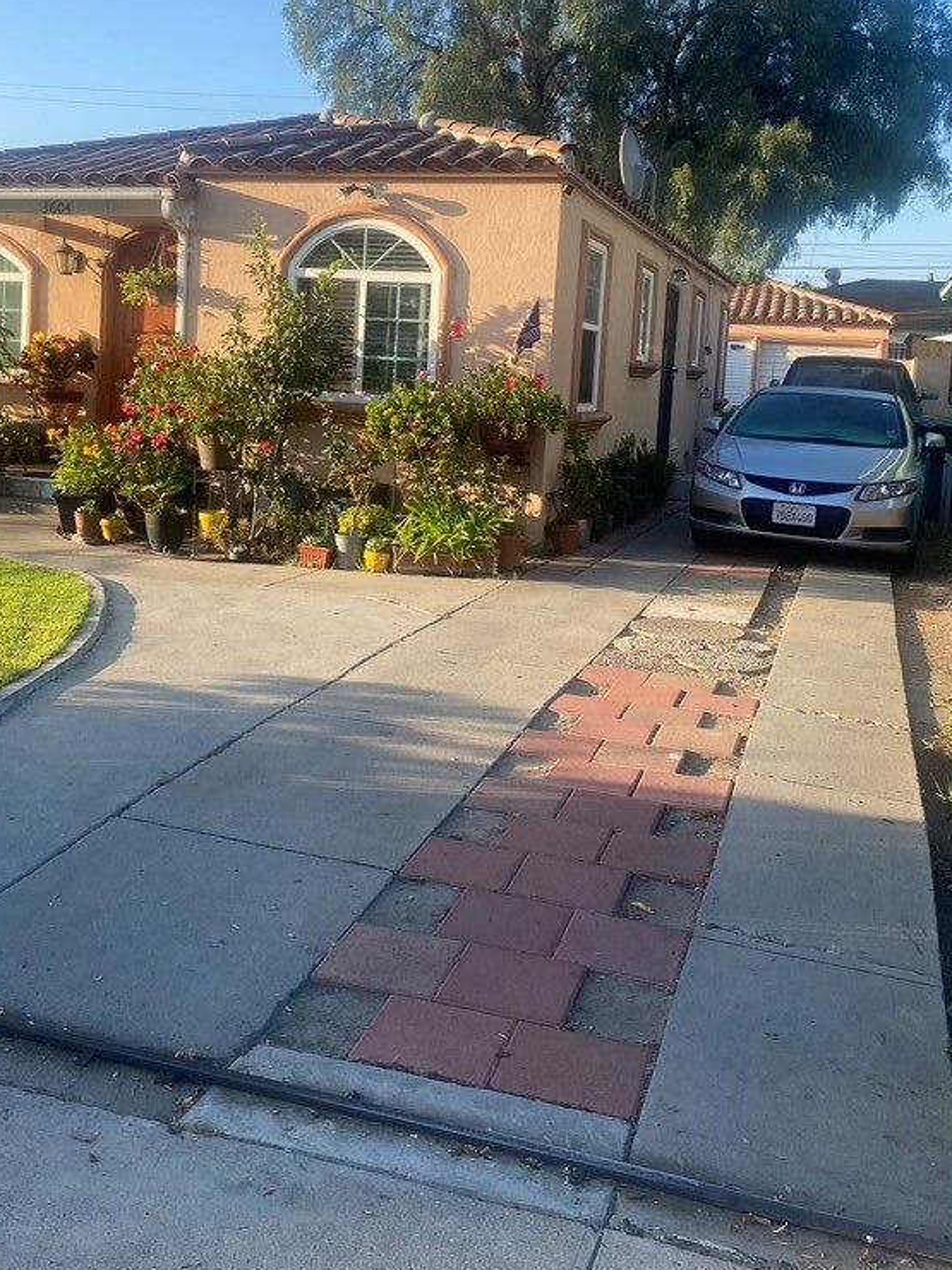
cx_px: 391
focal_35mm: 36
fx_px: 1320
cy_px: 455
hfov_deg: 39.5
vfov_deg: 50.7
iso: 32
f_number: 1.8
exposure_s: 1/981
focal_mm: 4.25
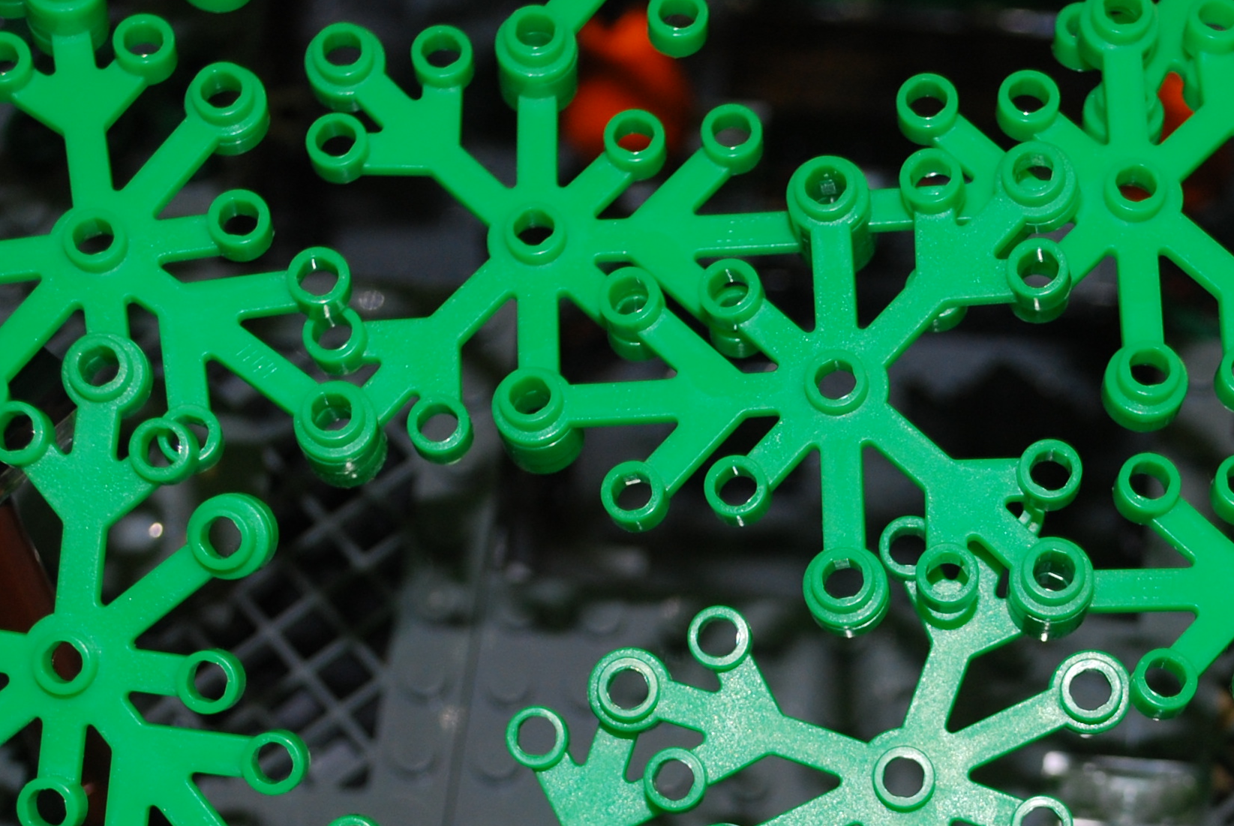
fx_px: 3878
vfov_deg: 12.0
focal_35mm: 113
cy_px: 918
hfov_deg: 18.0
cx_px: 911
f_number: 4.8
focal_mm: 32
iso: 200
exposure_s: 1/60
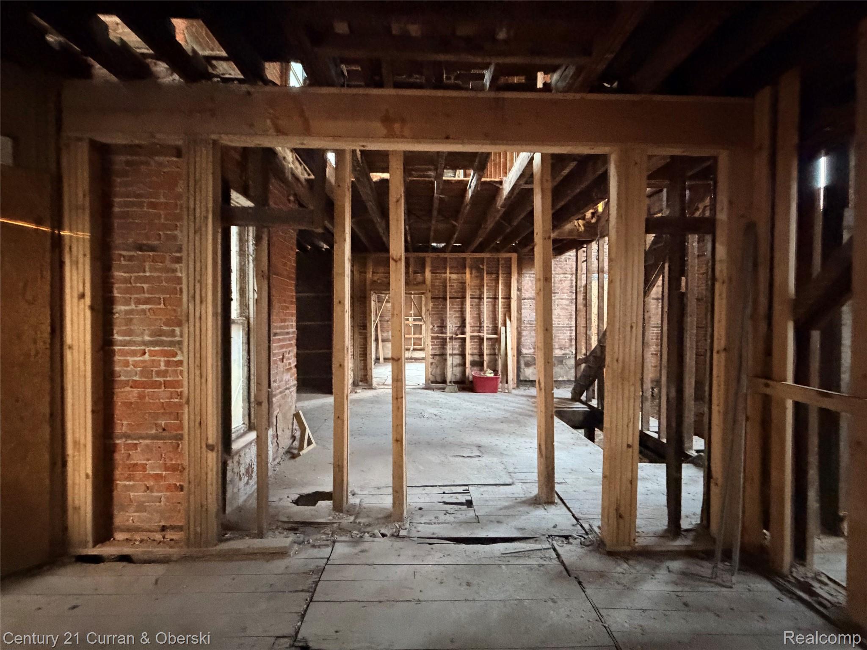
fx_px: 351
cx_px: 434
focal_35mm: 14
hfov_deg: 102.1
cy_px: 325
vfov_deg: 85.7
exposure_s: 1/36
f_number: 2.2
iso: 1600
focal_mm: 2.22
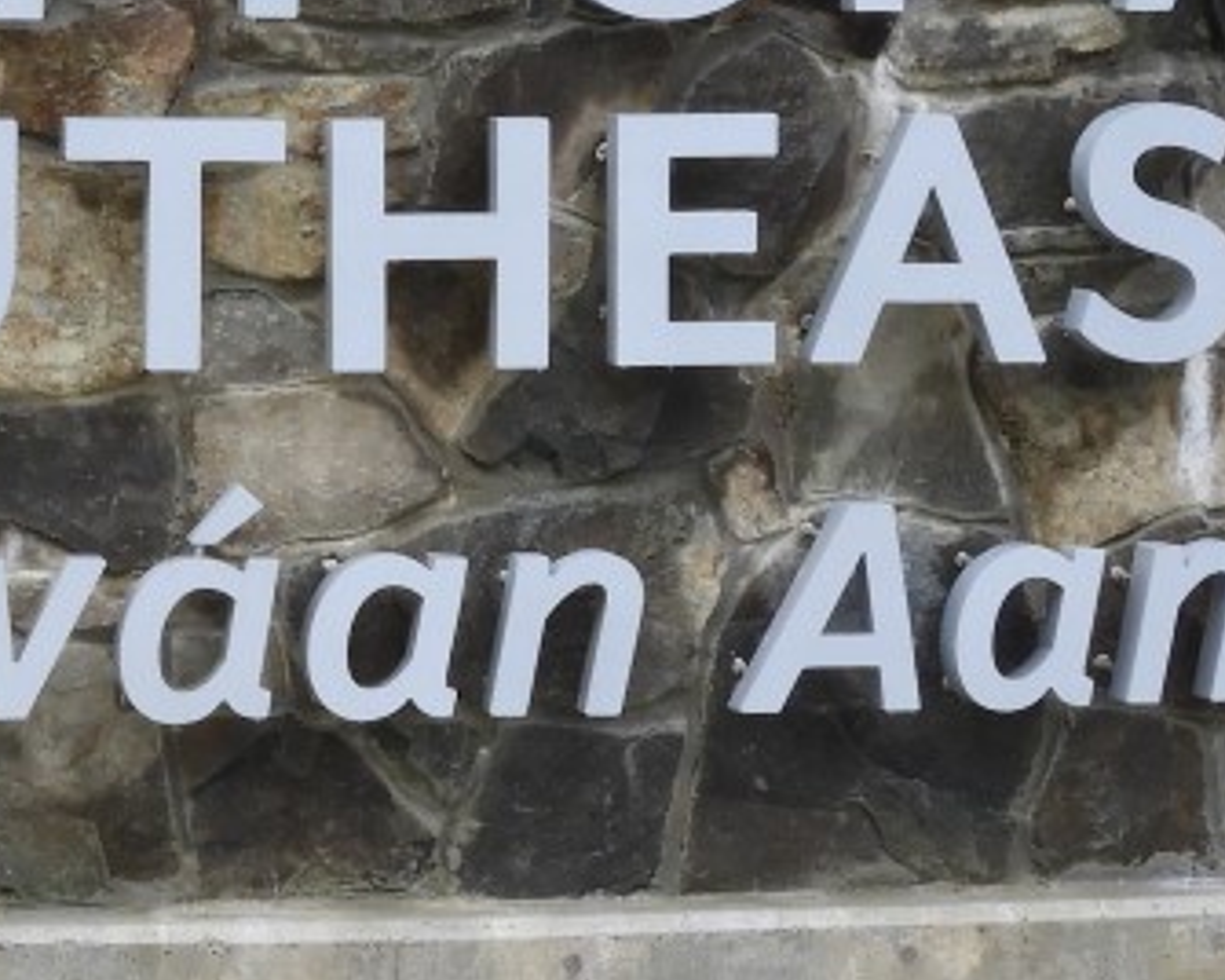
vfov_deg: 4.3
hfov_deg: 5.4
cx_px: 300
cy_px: 300
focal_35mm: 357
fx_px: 12943
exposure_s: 1/100
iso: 100
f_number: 4.5
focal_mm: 15.2
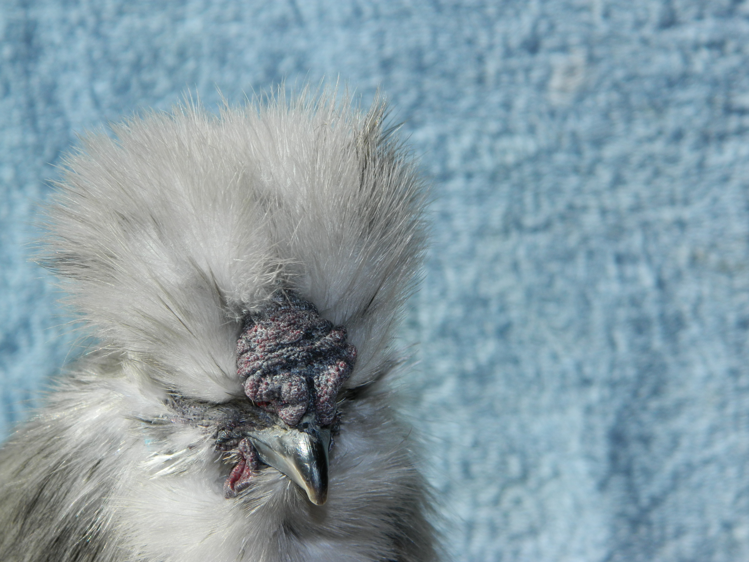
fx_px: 3246
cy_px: 281
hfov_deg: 13.2
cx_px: 374
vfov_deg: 9.9
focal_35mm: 150
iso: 80
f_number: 4.9
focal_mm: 27
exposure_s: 1/400
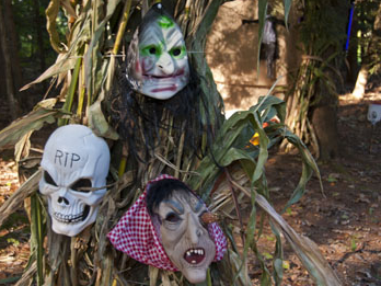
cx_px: 180
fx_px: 583
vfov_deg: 27.5
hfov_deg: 36.2
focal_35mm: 53
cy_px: 142
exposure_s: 1/20
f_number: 4.2
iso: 200
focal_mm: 32
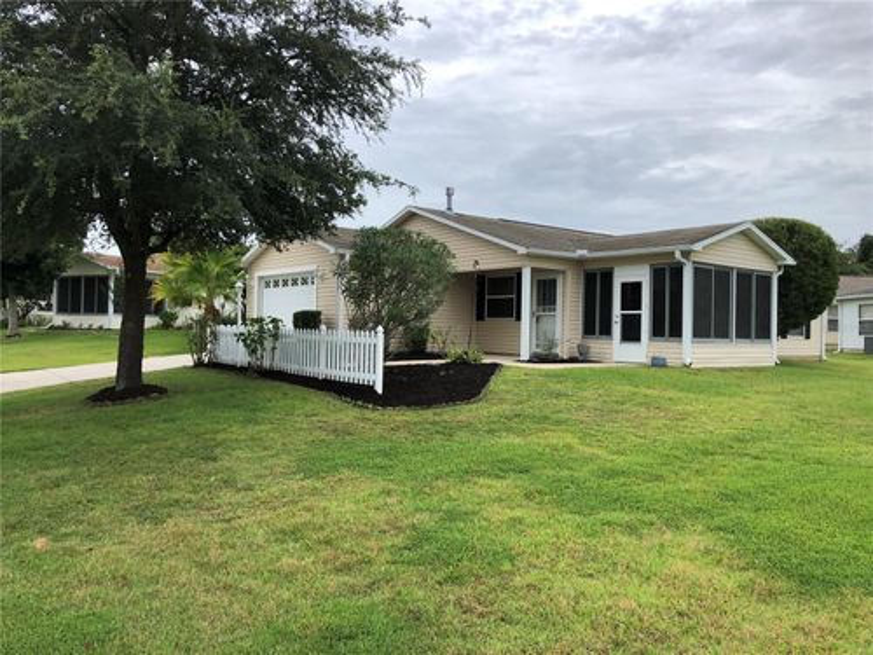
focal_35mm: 28
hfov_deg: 63.4
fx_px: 706
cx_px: 436
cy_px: 328
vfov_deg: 49.7
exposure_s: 1/694
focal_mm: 4
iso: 20
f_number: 1.8
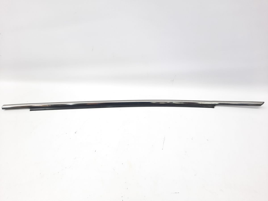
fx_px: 194
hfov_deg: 69.4
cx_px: 134
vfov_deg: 54.9
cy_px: 100
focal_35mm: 25
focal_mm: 4.6
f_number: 2
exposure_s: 1/50
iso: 64
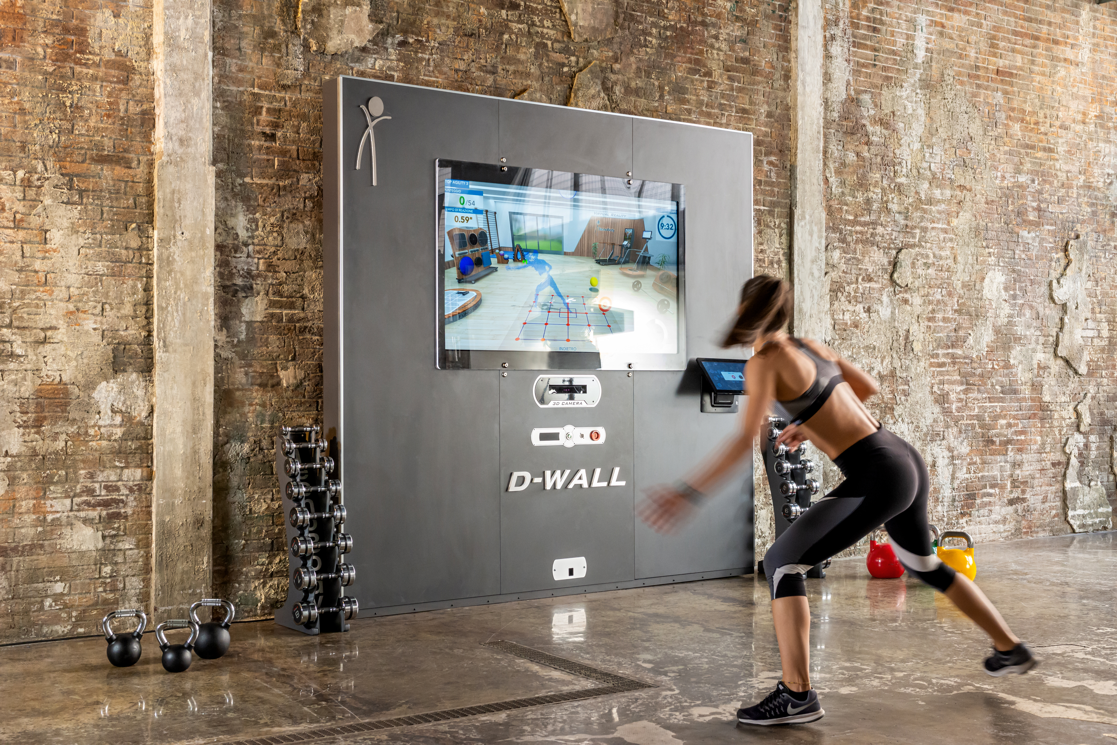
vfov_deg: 29.9
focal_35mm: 45
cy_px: 372
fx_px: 1397
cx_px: 558
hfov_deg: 43.6
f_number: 9
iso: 2000
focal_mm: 45
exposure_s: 1/25
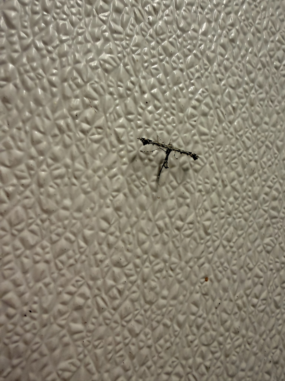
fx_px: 263
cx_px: 142
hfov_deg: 56.8
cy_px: 190
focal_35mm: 24
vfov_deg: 71.6
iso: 250
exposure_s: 1/120
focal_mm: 2.22
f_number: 2.2
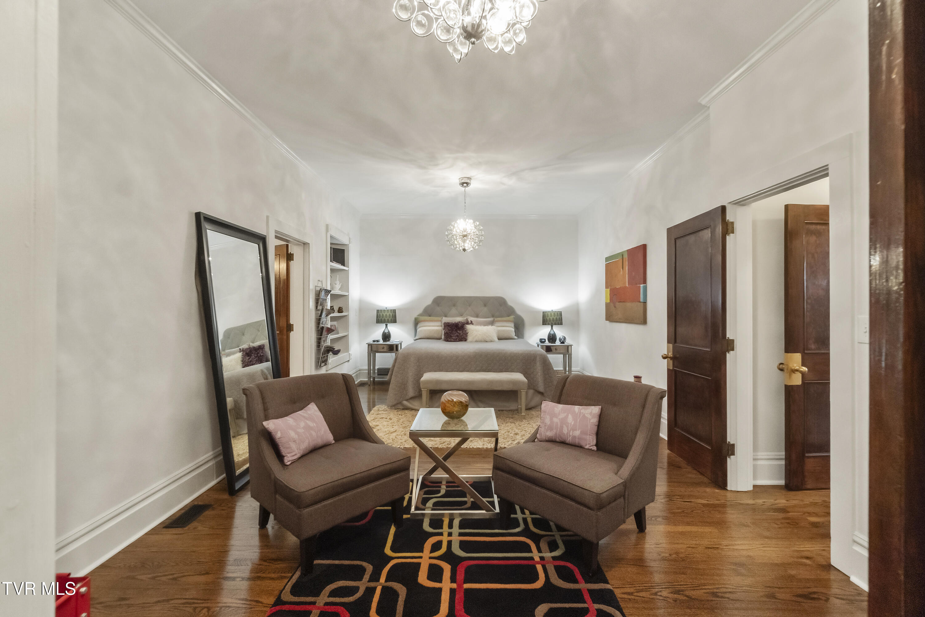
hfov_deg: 100.4
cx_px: 462
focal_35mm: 15
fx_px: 385
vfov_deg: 77.3
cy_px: 308
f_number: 8
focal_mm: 10
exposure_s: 1/10
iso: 800
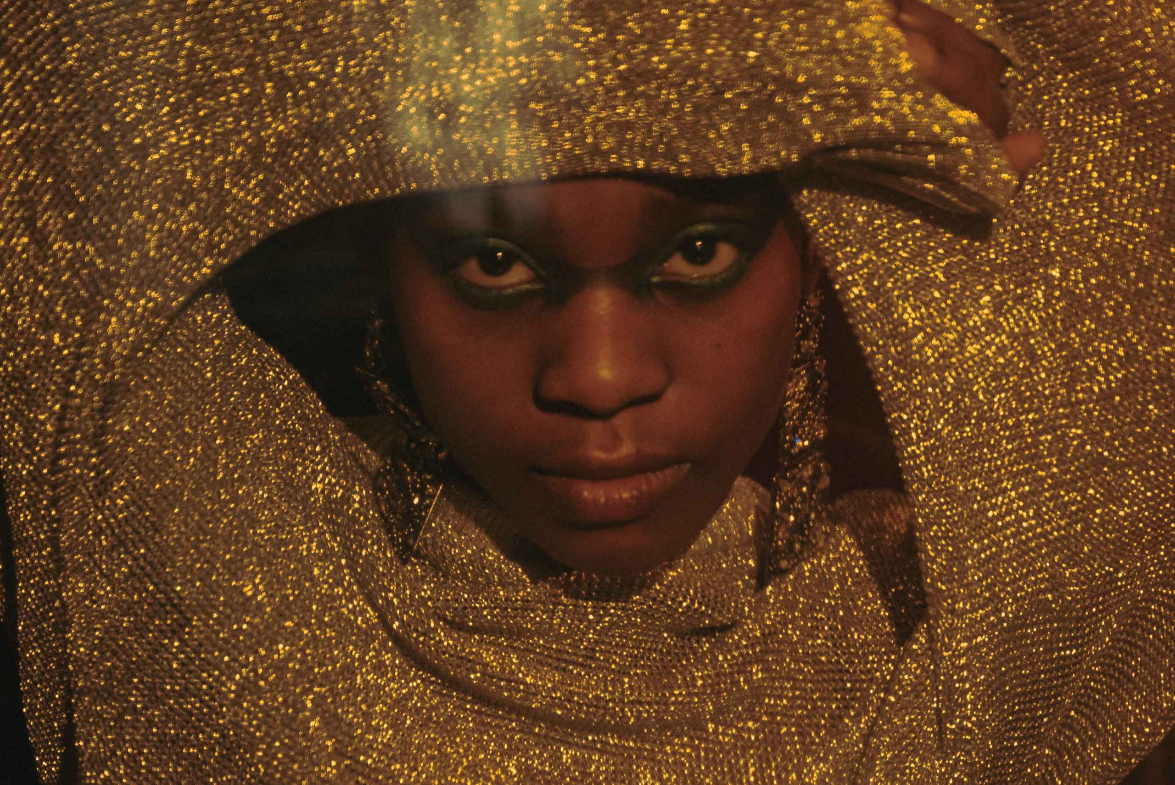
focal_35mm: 70
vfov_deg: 19.5
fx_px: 2286
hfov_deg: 28.8
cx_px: 588
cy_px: 392
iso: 400
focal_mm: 70
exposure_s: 1/320
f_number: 2.8
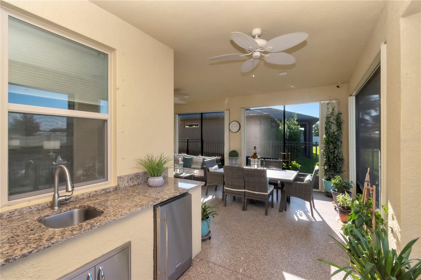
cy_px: 140
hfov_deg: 100.4
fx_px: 175
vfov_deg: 77.3
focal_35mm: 15
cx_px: 210
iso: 1000
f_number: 18
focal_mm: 10
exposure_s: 1/200
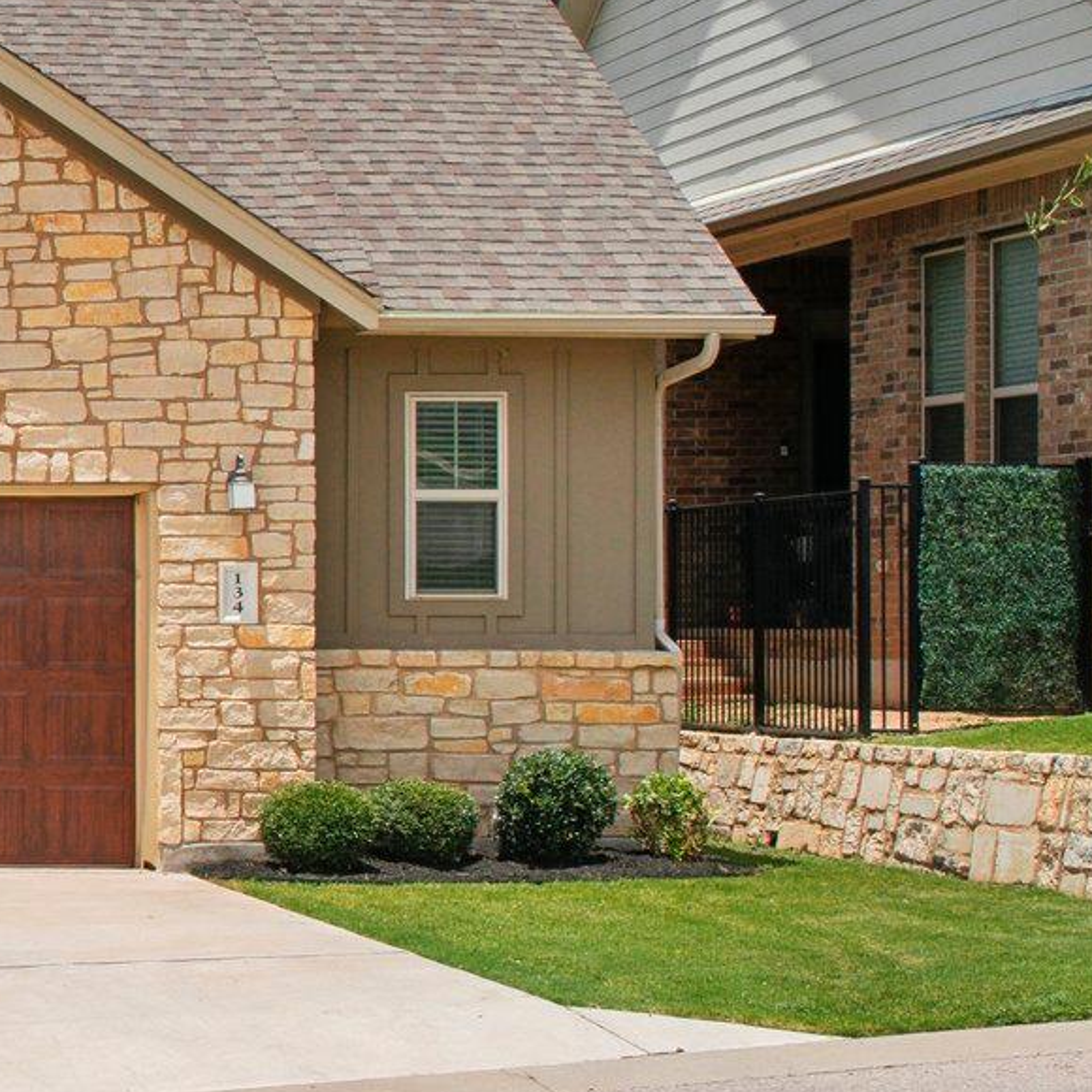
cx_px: -783
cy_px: 449
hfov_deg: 15.5
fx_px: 3533
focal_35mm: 99
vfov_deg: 17.6
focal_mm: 33
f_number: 11
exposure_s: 1/1000
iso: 400
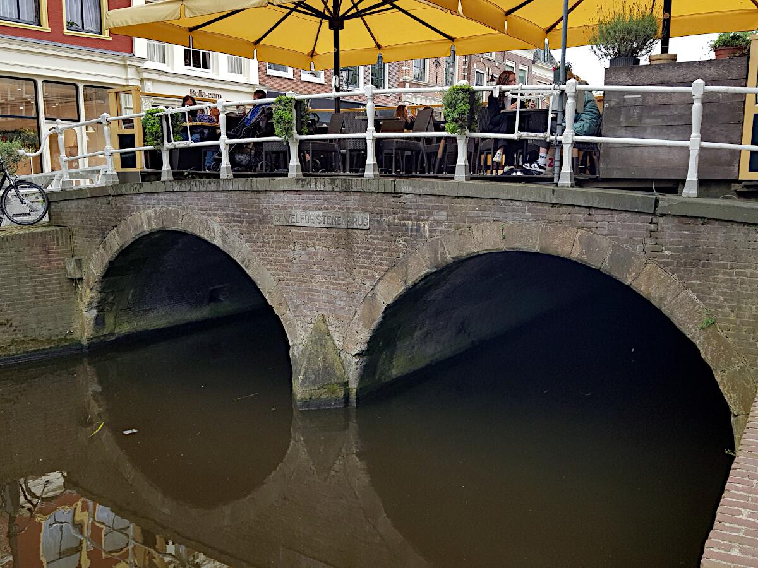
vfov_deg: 53.1
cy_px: 284
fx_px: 569
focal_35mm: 26
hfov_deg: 67.3
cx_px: 379
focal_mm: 4.2
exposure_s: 1/157
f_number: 1.7
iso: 40
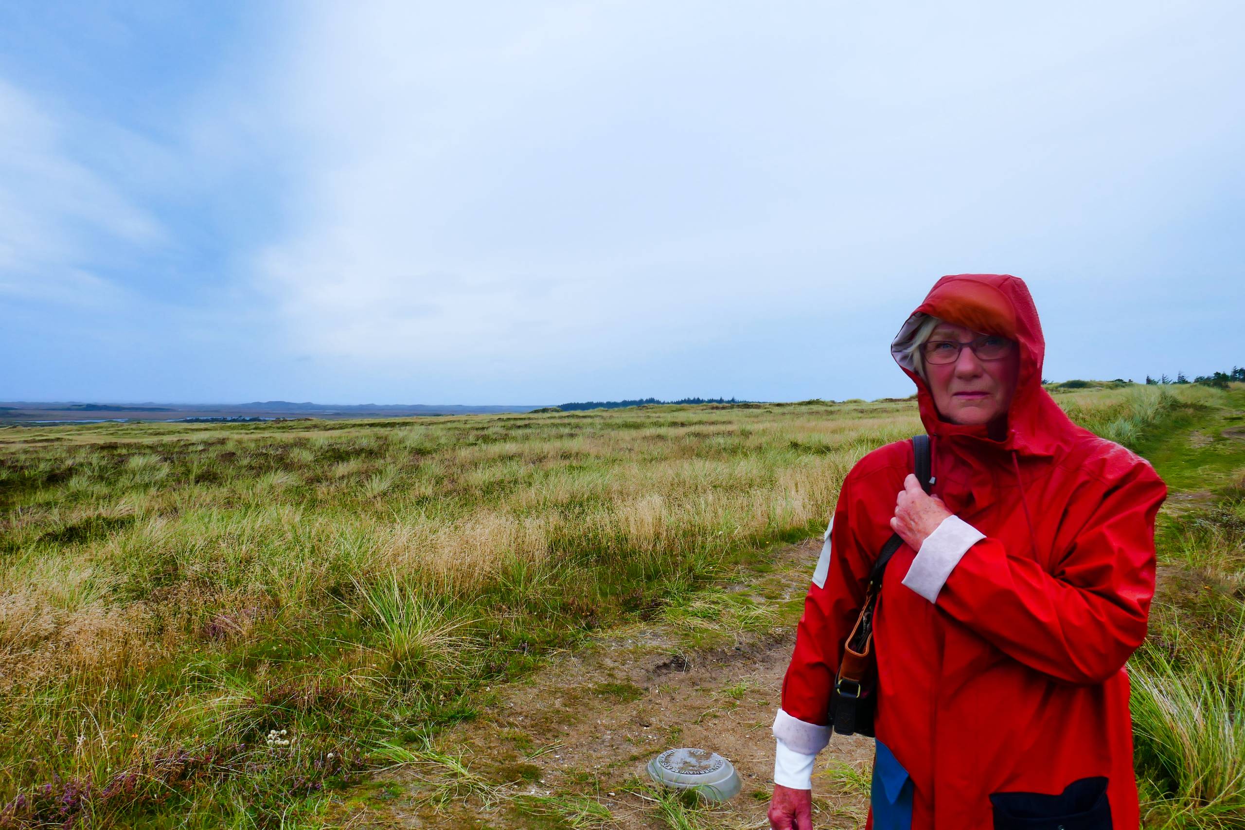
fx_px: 864
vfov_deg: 51.3
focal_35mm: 25
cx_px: 622
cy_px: 415
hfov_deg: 71.5
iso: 125
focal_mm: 9.1
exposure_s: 1/160
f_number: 7.1
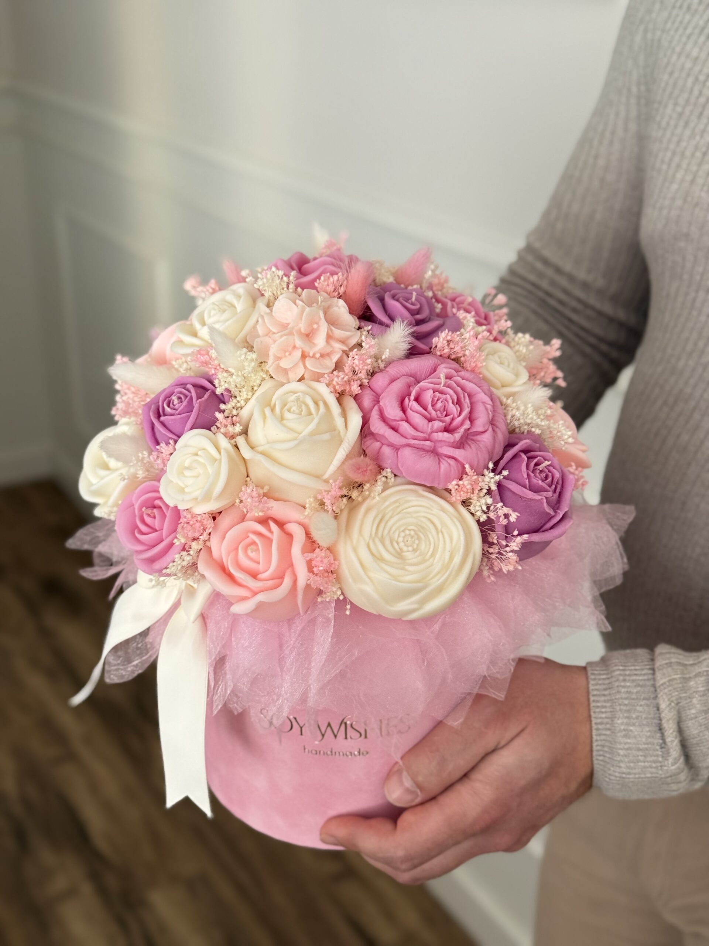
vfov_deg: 39.7
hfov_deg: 30.3
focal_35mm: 48
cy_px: 473
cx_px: 354
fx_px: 1311
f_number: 1.78
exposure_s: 1/60
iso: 160
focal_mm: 6.76
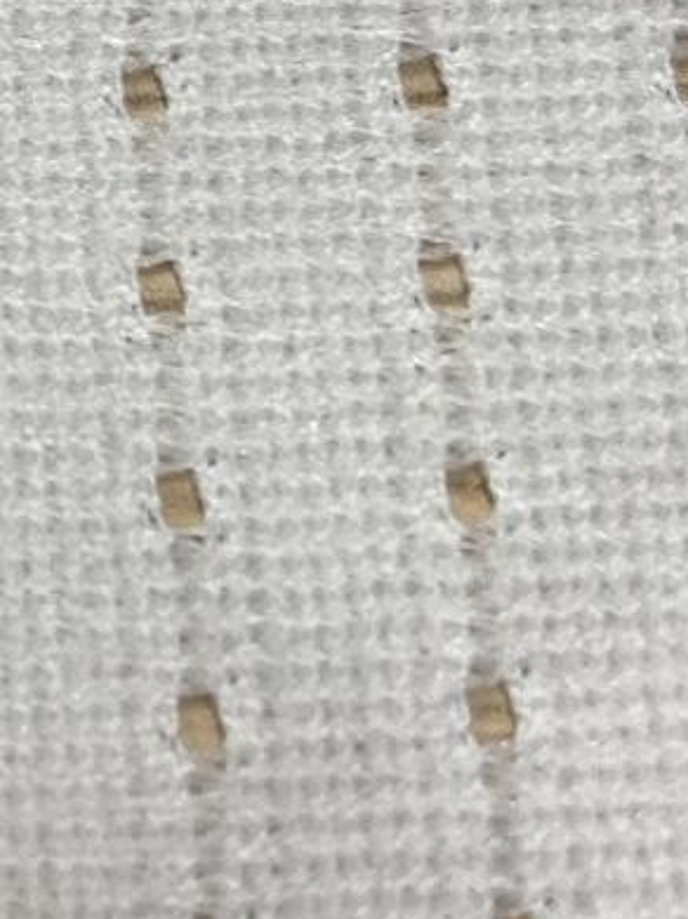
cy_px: -66
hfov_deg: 11.9
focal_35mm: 115
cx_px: -547
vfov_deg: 16.7
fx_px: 3051
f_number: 1.8
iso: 50
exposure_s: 1/50
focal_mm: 3.99
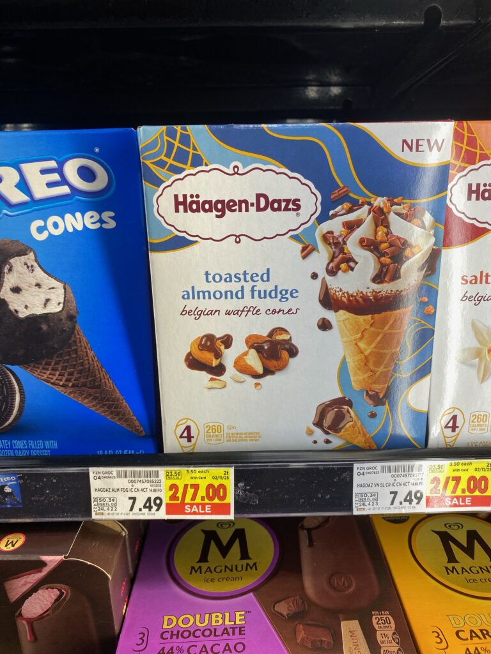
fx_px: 492
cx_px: 246
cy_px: 327
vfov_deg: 67.3
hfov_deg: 53.1
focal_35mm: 26
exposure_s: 1/120
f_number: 1.8
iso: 64
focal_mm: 4.25
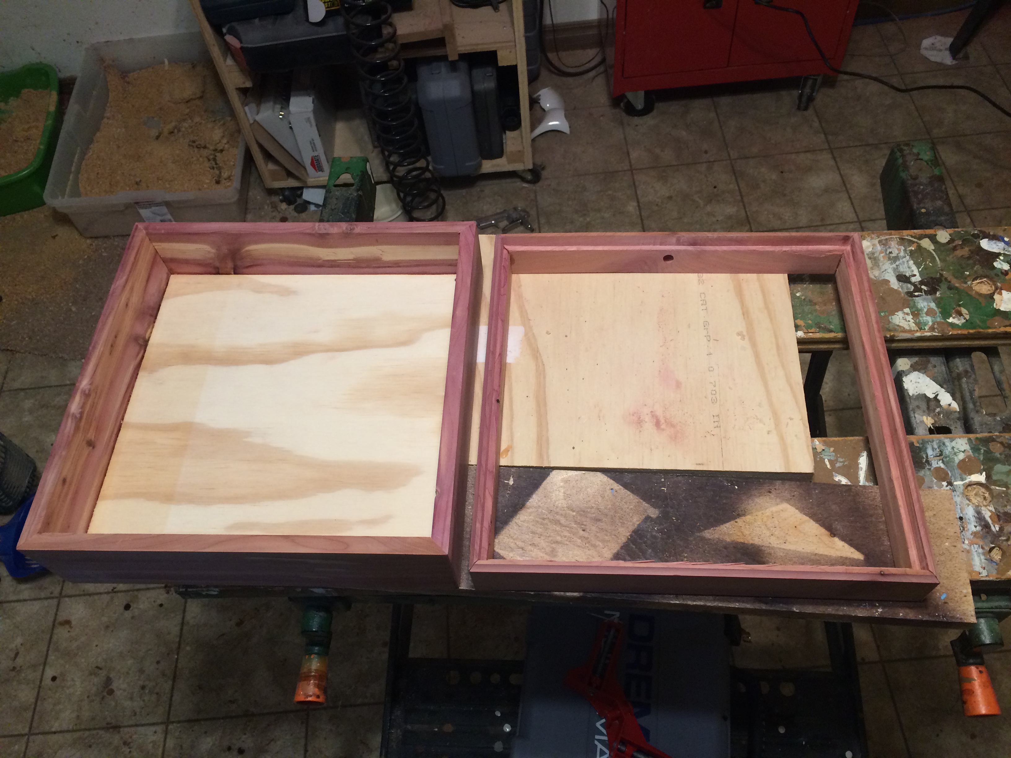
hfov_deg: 61.7
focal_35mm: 29
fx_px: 847
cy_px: 379
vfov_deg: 48.2
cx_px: 506
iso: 100
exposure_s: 1/30
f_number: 2.2
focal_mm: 4.15
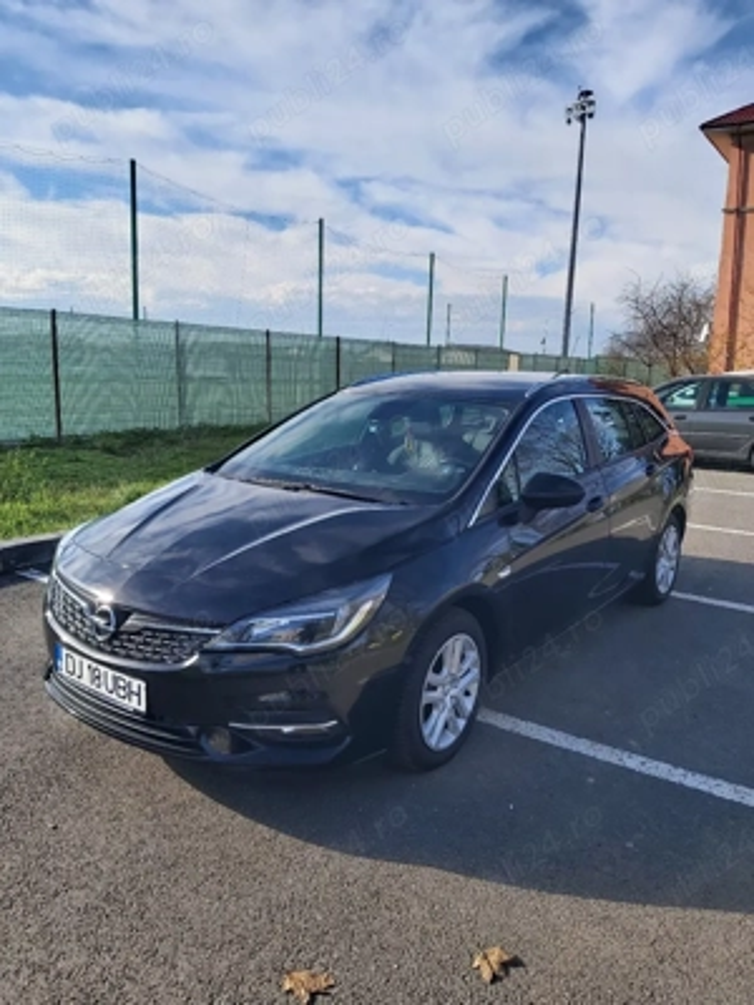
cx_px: 377
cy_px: 502
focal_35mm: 26
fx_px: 755
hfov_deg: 53.1
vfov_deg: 67.3
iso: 64
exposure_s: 1/2000
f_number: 1.7
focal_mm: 3.92
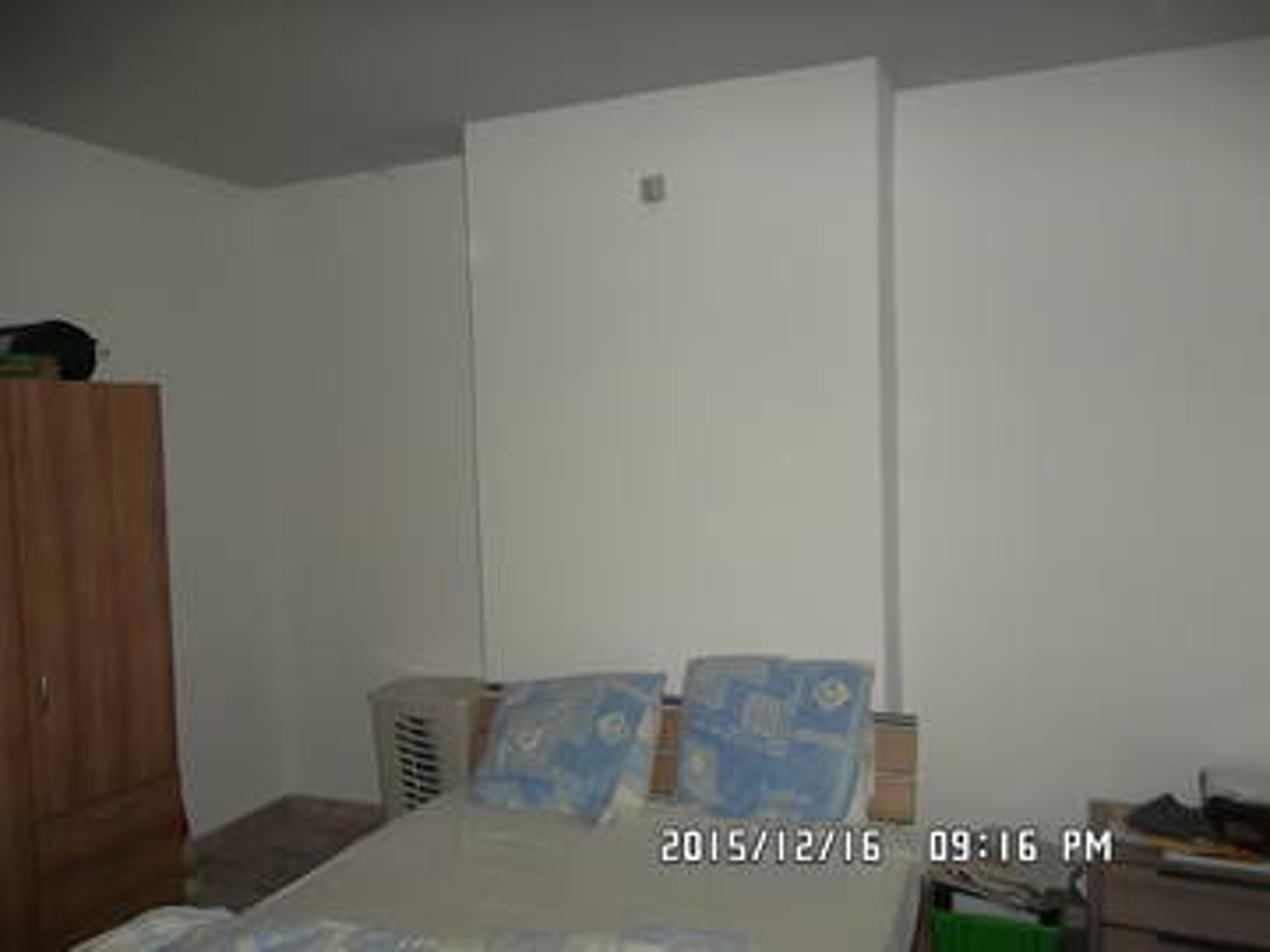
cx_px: 635
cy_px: 476
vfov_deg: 51.4
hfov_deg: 65.3
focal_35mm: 27
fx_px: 991
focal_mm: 4.9
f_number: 3.5
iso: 200
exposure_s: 1/45
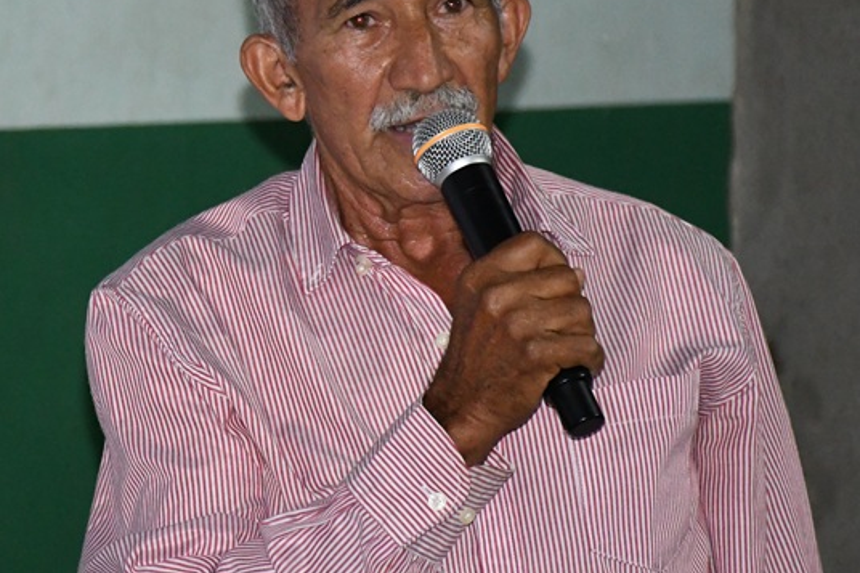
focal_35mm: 321
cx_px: 244
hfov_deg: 6.4
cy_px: 181
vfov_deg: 4.3
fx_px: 7666
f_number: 5.6
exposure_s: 1/160
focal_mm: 112
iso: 6400
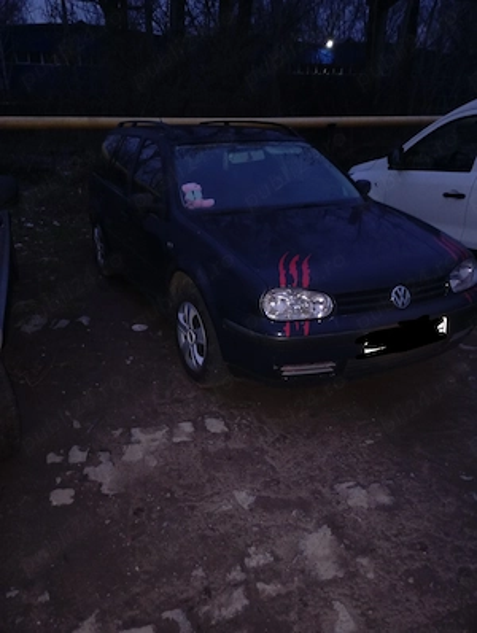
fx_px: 513
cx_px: 238
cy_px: 316
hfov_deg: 49.9
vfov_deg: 63.4
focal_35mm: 28
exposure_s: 1/10
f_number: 1.8
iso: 1925
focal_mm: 4.27
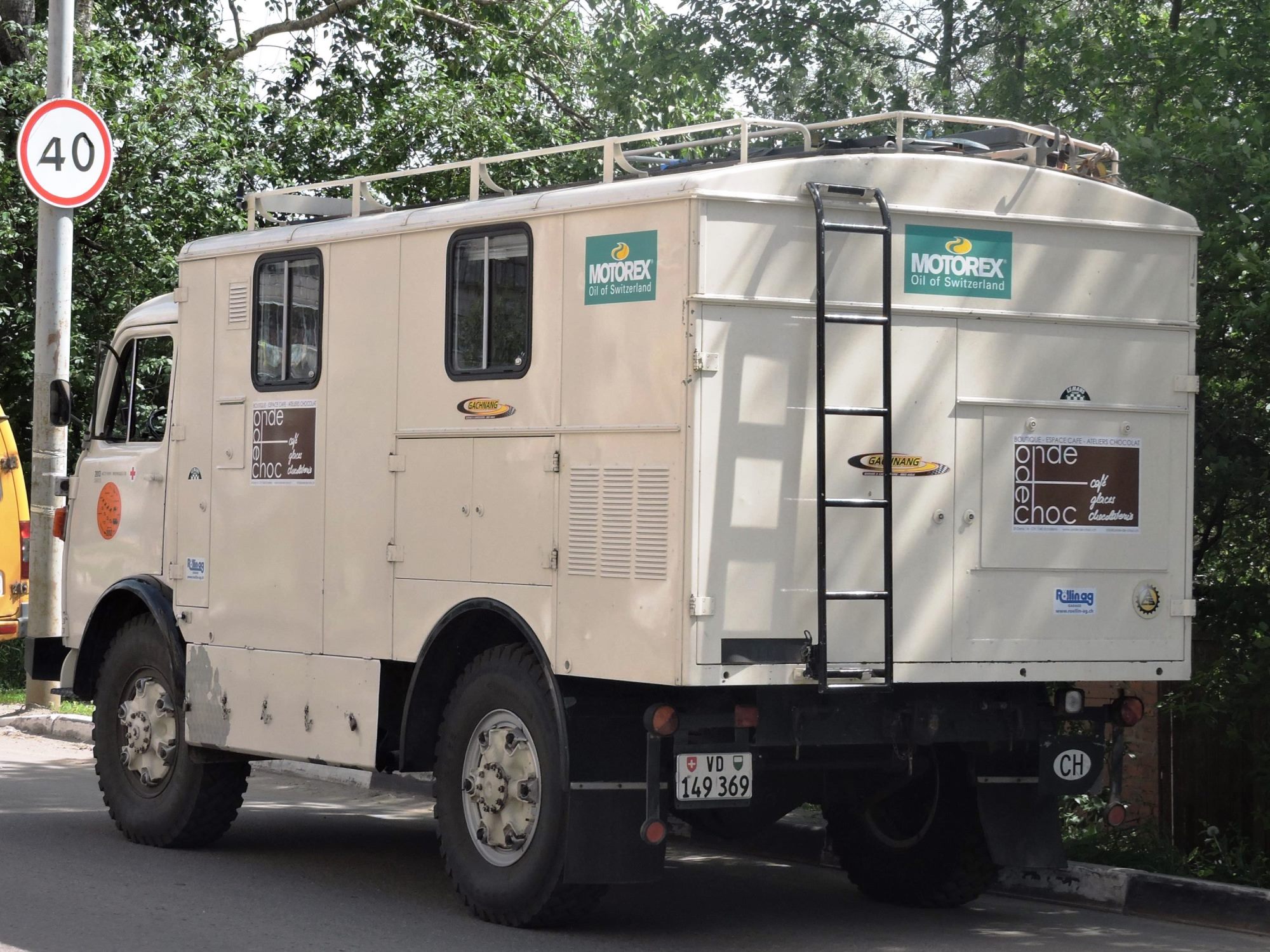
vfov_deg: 18.4
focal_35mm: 80
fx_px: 2935
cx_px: 635
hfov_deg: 24.4
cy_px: 476
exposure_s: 1/320
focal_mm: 14.3
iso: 100
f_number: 4.5
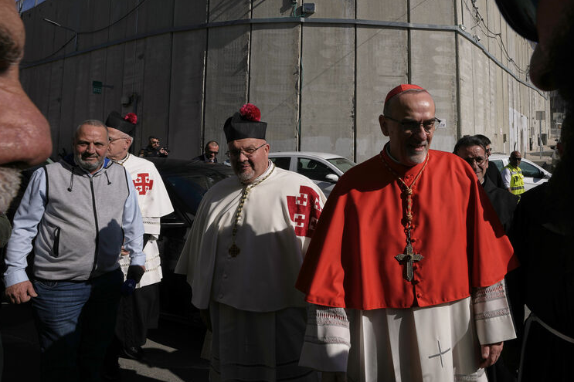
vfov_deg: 52.5
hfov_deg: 72.5
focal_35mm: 24
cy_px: 140
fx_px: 383
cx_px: 359
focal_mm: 16
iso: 100
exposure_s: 1/500
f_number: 13
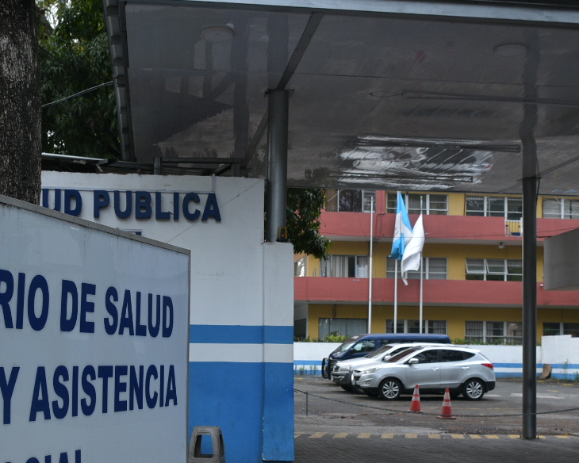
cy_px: 337
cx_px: 230
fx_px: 857
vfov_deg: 29.8
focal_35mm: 50
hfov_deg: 37.2
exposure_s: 1/100
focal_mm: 24
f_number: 5
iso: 500
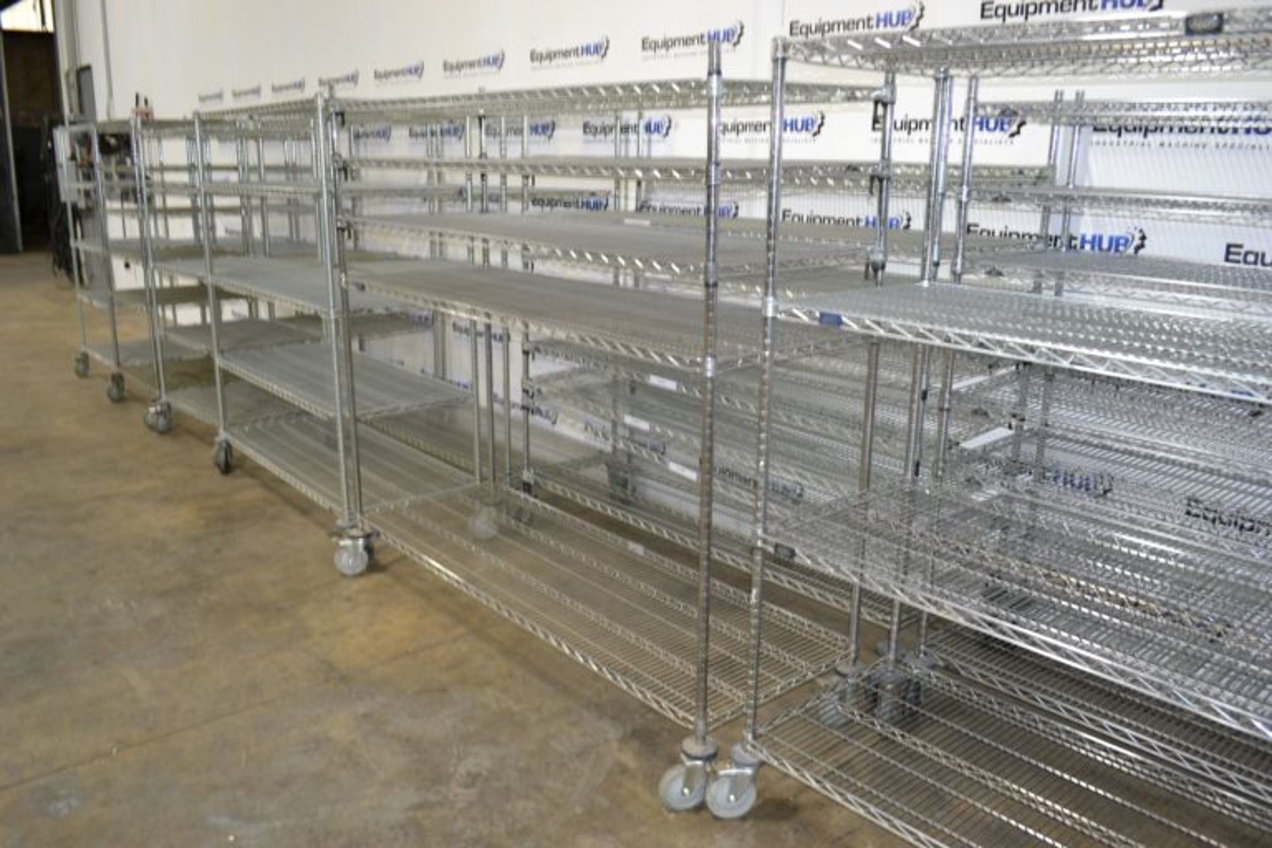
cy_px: 424
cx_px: 636
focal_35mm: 27
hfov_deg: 67.4
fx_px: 954
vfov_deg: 47.9
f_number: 3.5
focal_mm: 18
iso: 800
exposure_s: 1/60
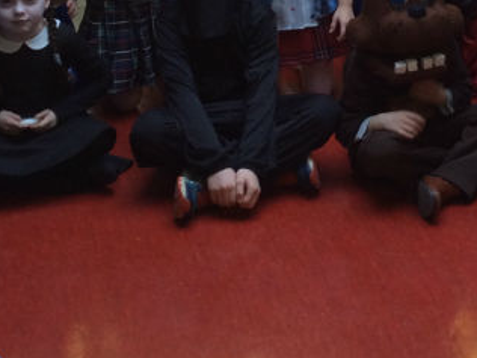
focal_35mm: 99
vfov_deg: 14.4
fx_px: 1364
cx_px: 373
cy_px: -89
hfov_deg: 19.7
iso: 40
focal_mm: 3.3
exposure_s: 1/30
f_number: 2.4
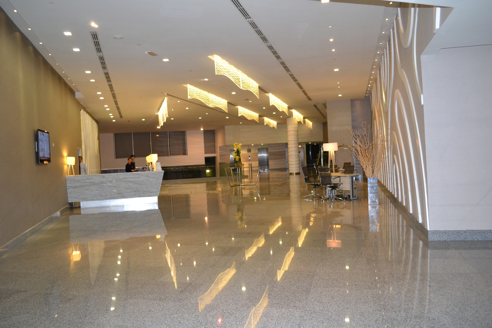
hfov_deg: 67.4
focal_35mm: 27
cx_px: 246
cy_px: 164
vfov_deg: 47.9
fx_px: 369
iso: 1600
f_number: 3.5
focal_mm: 18
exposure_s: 1/60
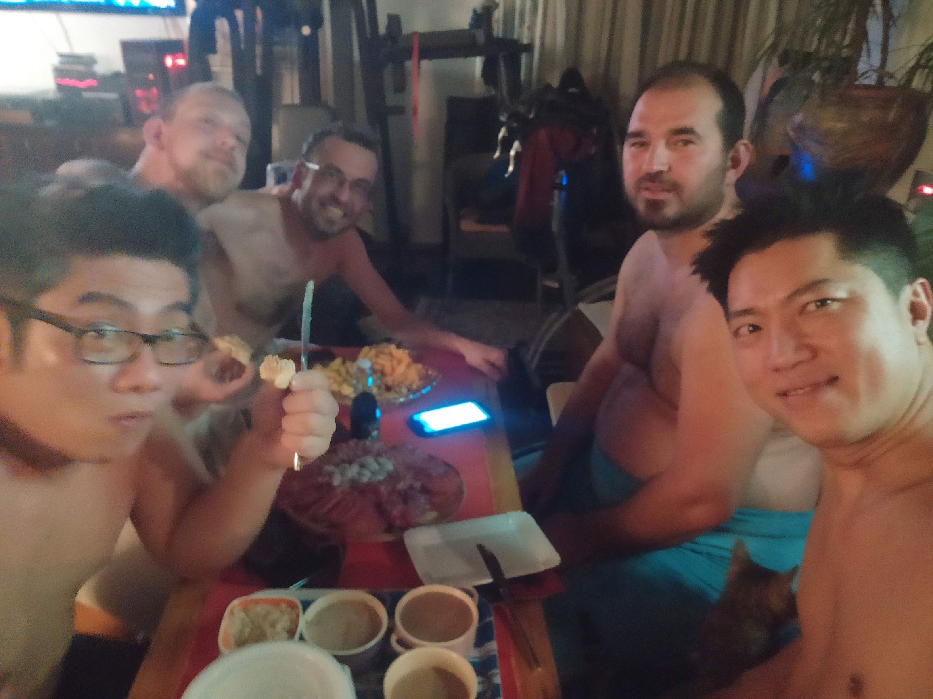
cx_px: 466
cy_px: 350
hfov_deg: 76.4
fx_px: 593
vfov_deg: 61.0
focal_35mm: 22
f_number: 2.2
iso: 5599
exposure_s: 1/10
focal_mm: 3.86
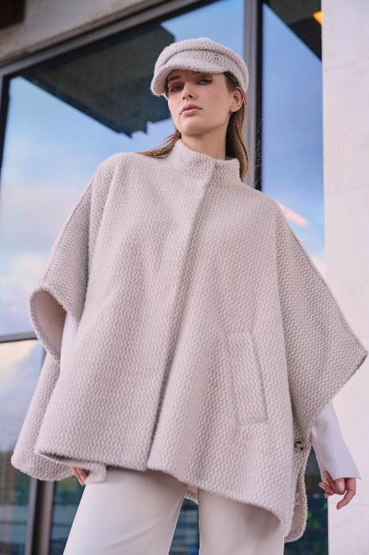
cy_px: 278
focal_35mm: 49
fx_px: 754
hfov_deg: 27.5
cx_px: 184
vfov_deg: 40.4
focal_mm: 49
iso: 500
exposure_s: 1/125
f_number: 4
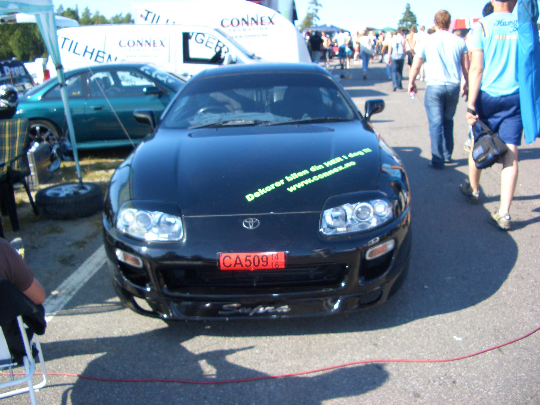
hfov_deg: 52.6
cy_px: 202
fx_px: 546
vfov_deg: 40.7
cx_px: 270
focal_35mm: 35
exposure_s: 1/320
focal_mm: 5.8
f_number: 2.6
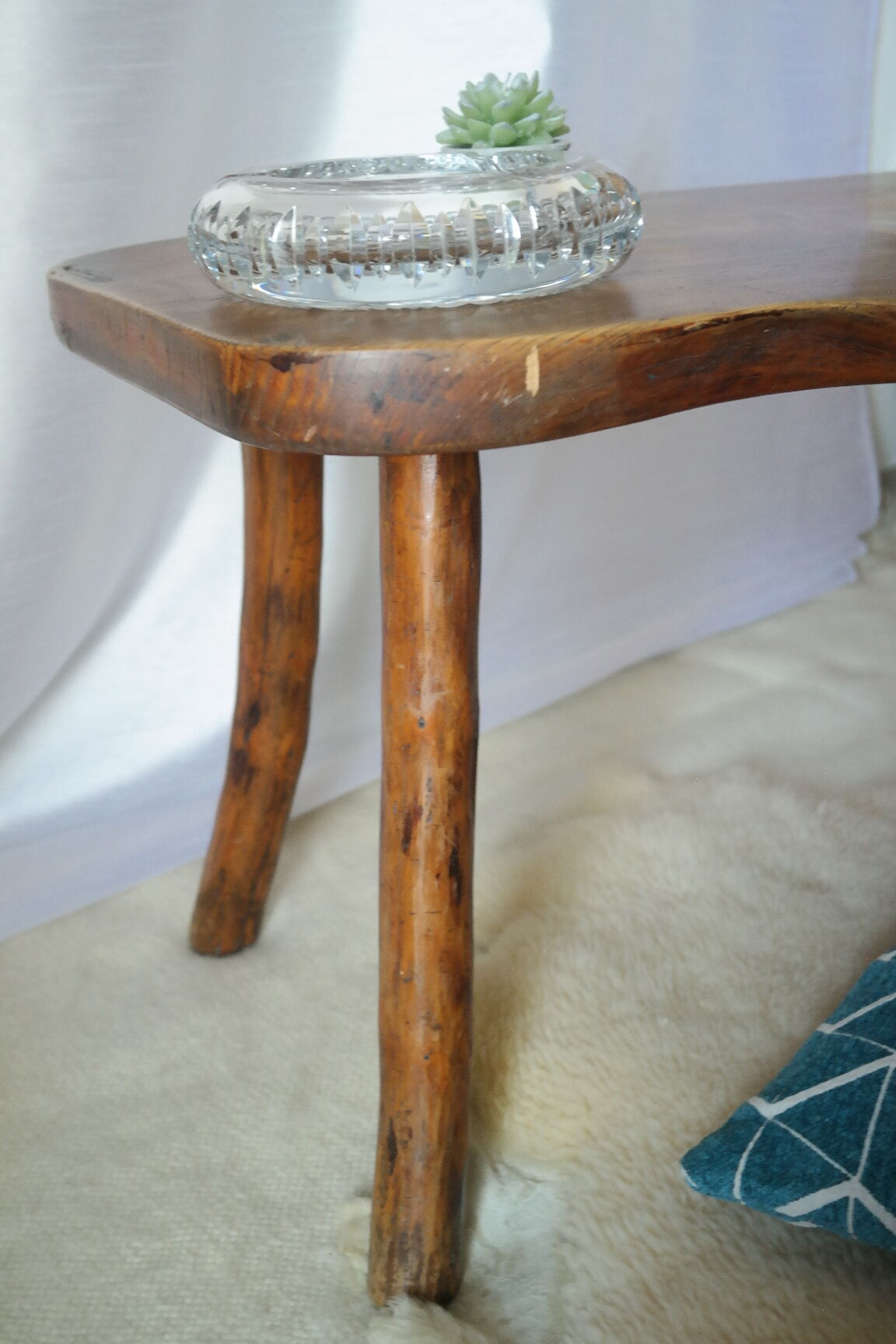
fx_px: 1605
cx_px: 448
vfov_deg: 45.4
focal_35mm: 43
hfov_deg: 31.2
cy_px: 672
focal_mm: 28
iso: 1600
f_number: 5.6
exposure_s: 1/30
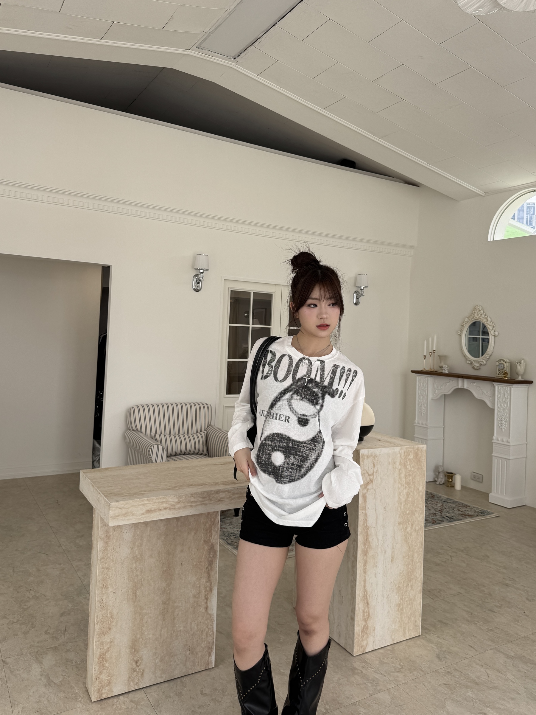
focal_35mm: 24
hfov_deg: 56.8
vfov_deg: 71.6
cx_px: 268
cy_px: 358
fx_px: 495
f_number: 1.78
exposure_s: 1/433
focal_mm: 6.76
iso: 80
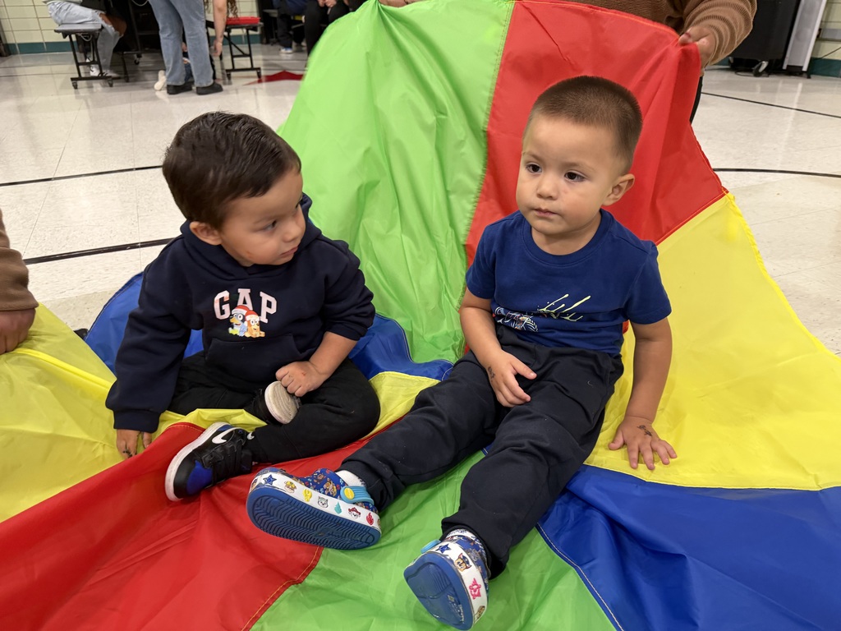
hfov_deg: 71.6
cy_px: 316
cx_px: 420
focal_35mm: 24
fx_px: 583
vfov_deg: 56.8
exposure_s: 1/60
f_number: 1.78
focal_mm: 6.76
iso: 250
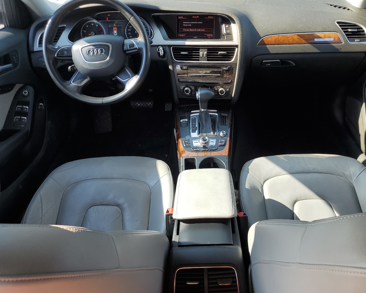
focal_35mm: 29
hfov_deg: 60.3
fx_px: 314
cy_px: 148
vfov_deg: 50.0
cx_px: 202
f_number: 1.5
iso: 50
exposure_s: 1/323
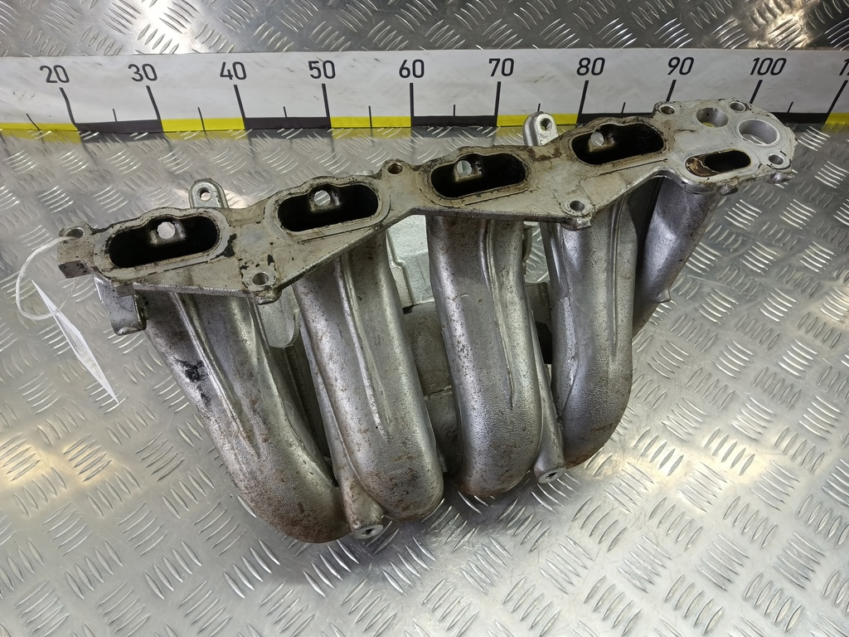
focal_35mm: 23
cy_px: 318
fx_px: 564
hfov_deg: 73.9
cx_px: 424
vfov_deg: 58.9
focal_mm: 4.11
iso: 124
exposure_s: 1/50
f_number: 1.6
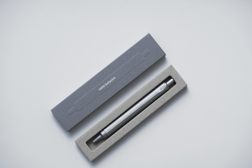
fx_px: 630
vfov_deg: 15.2
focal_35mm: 90
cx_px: 126
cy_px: 84
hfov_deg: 22.6
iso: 50
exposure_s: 1/160
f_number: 5
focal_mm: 90
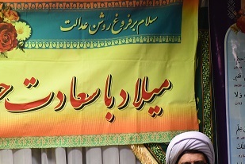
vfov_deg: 7.5
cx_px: 36
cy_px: 192
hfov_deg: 11.2
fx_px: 1239
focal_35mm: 182
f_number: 4.8
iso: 800
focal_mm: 50
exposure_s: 1/60
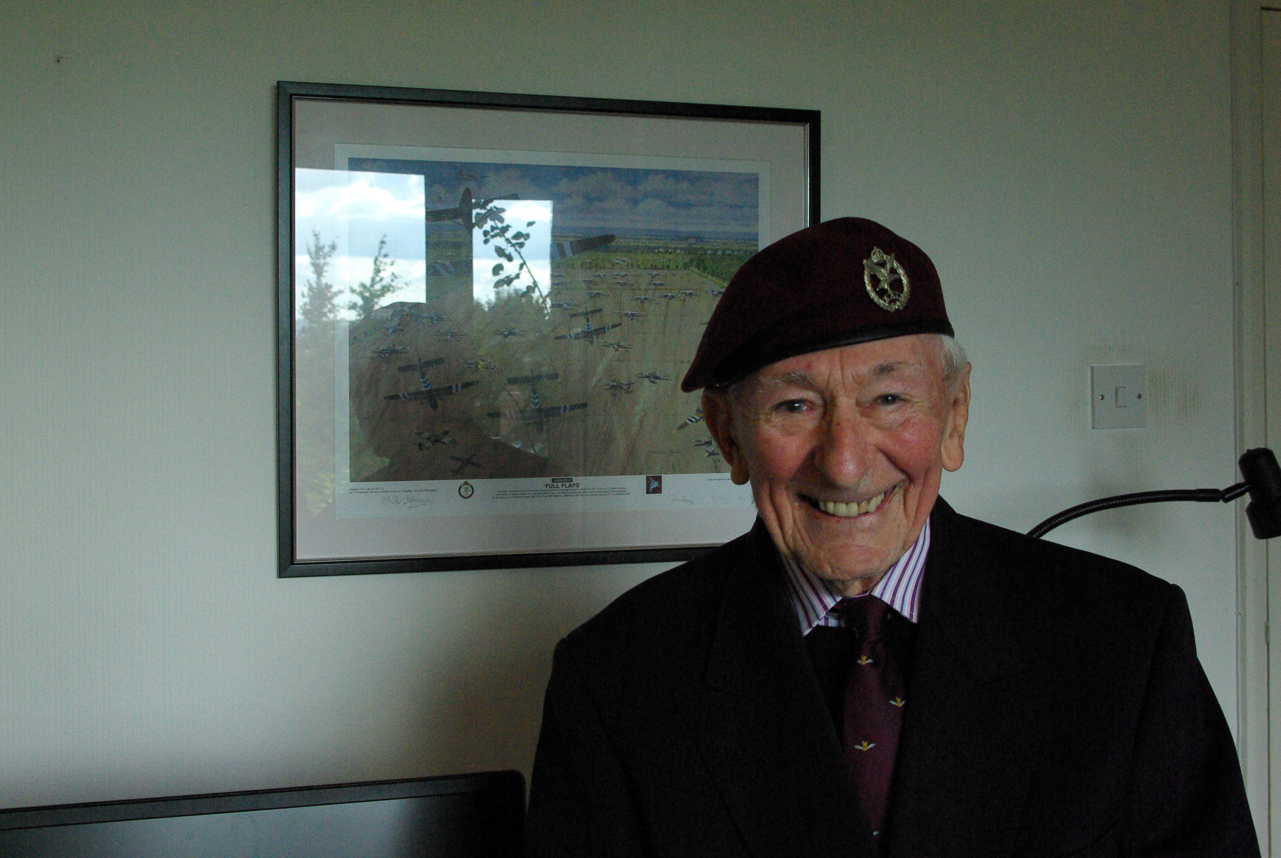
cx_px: 604
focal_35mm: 45
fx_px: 1611
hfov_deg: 43.4
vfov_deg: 29.8
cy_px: 399
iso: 1600
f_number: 8
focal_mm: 28.13
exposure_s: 1/180
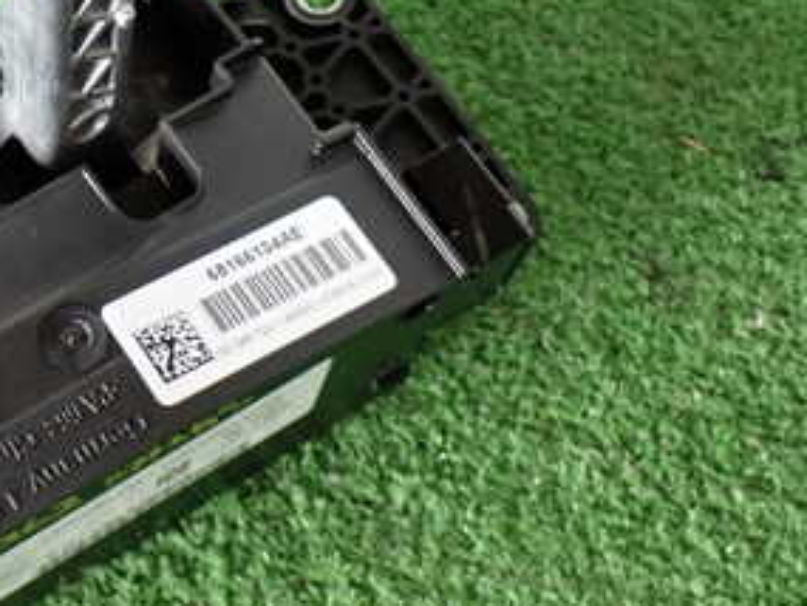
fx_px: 1866
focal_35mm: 80
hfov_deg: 23.5
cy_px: 263
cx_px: 25
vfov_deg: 18.4
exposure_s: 1/40
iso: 320
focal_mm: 6.83
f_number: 2.7
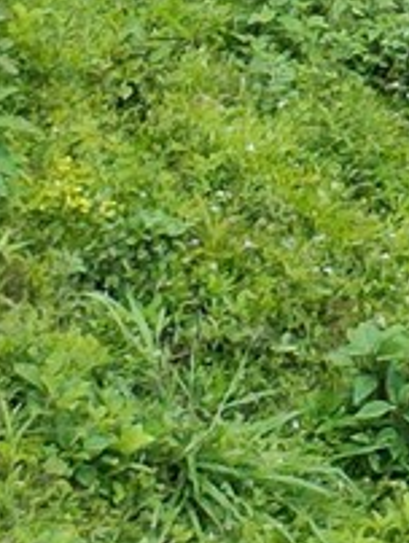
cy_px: -1363
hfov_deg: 5.5
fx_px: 3820
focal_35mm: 243
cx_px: 1493
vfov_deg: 6.9
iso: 140
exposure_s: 1/1600
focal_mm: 6.72
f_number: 1.7
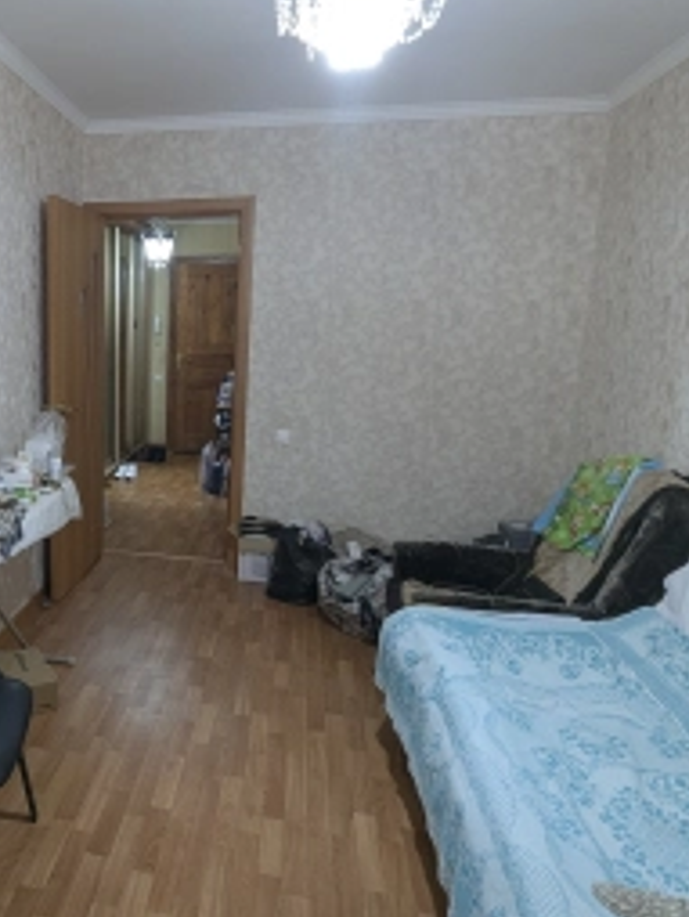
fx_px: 636
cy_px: 440
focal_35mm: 24
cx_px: 115
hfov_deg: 52.3
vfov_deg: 71.5
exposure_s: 1/25
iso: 198
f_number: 2.2
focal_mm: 1.95
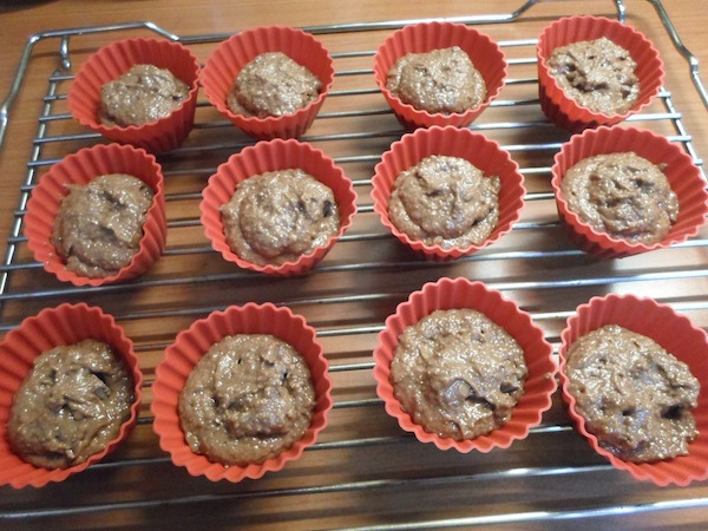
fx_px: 511
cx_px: 354
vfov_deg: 54.9
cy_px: 266
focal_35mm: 25
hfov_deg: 69.4
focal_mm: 4.5
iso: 400
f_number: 2.5
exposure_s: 1/30
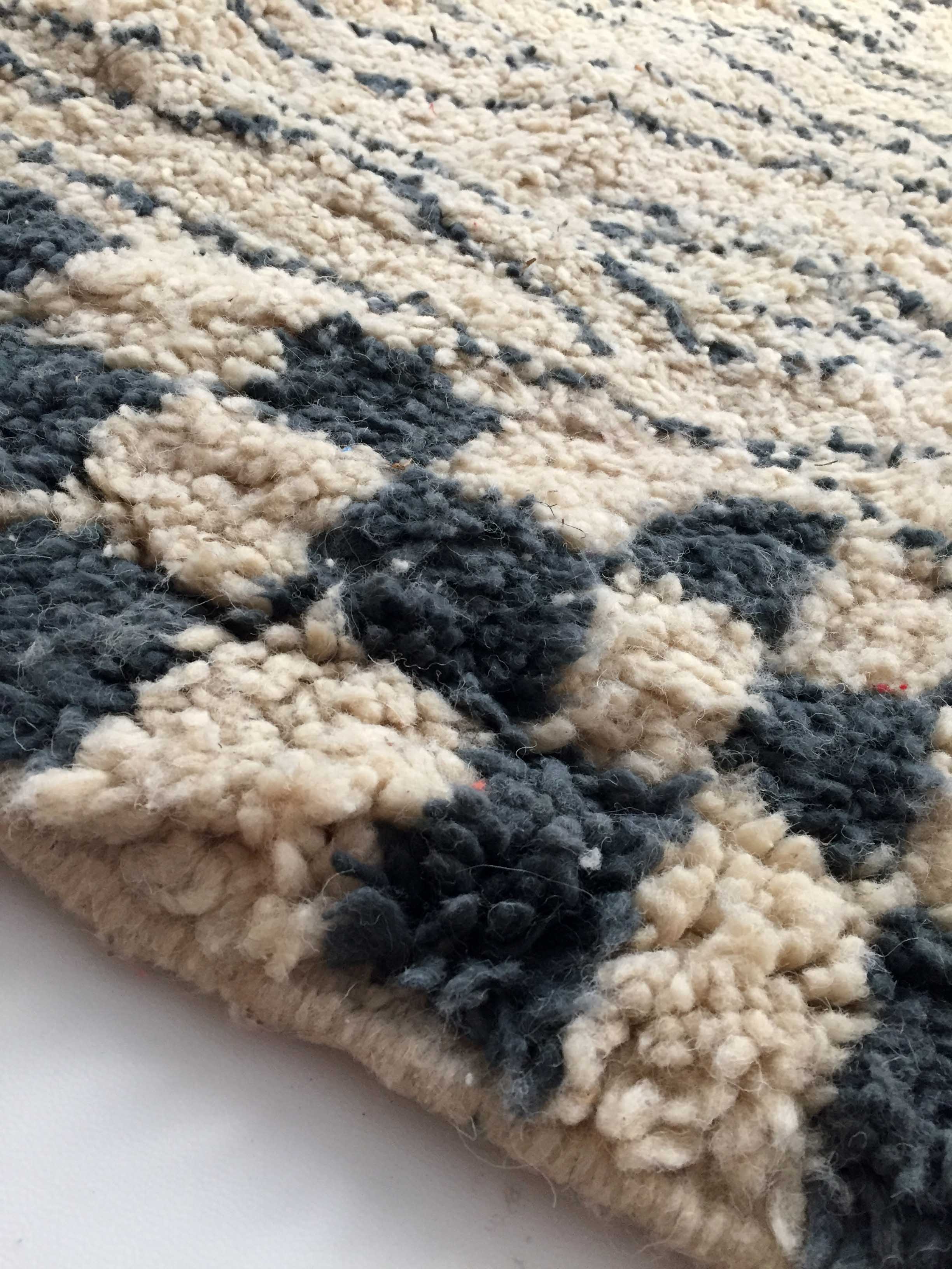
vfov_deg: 61.7
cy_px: 634
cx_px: 476
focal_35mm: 29
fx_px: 1063
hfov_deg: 48.2
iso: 200
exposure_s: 1/33
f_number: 2.2
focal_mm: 4.15
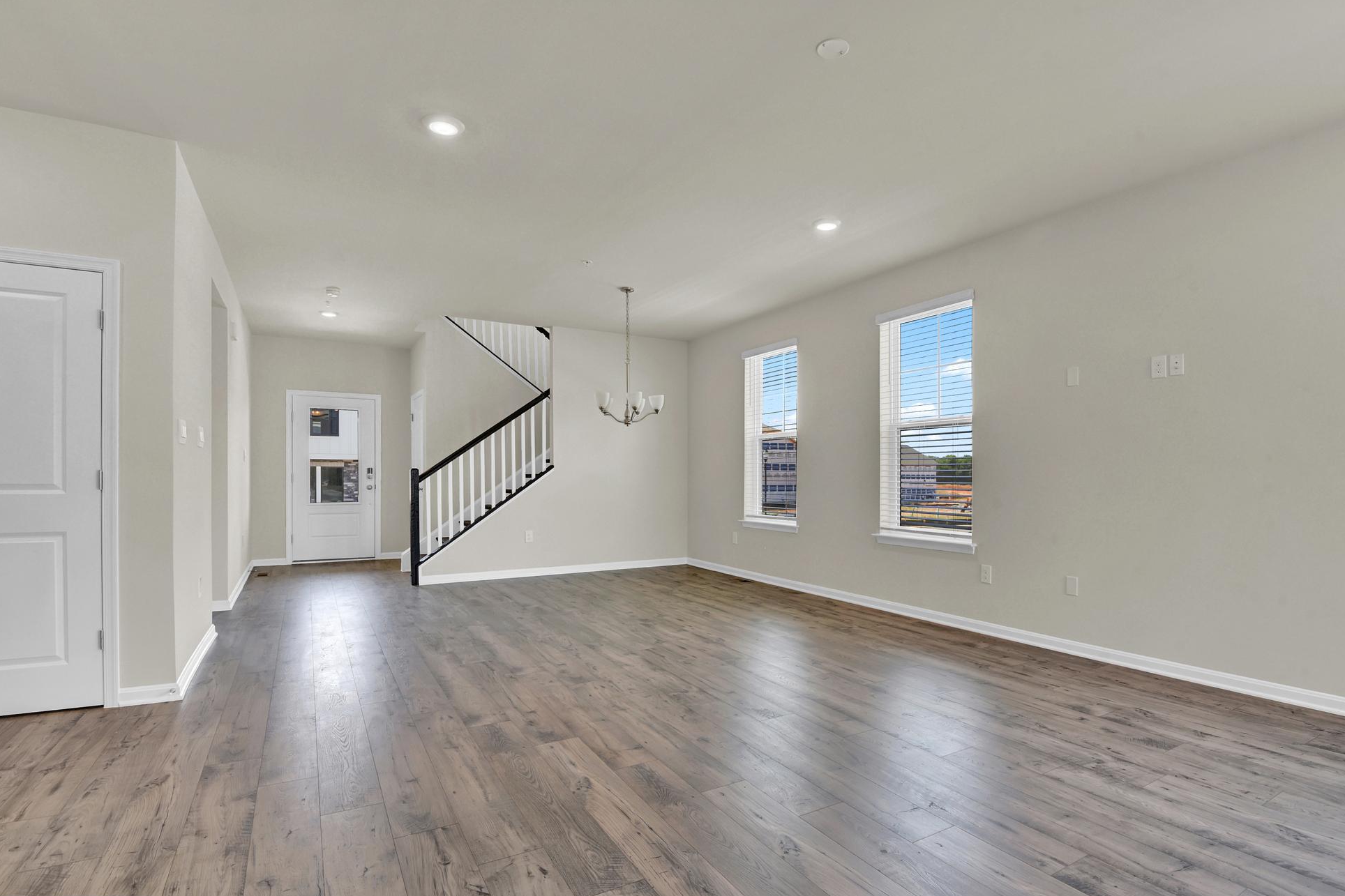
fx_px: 635
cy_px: 472
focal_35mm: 17
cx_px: 711
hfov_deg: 93.2
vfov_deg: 70.4
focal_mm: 16
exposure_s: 1/100
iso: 400
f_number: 9
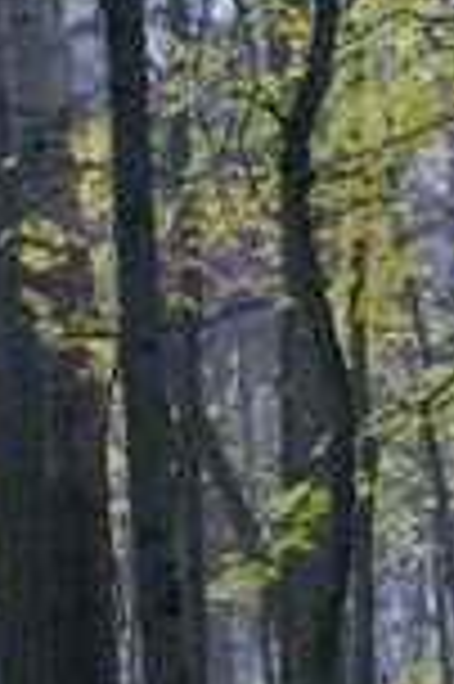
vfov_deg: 6.7
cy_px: 374
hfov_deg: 4.4
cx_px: 623
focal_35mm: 310
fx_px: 5877
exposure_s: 1/100
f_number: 11
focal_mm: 70
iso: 1600
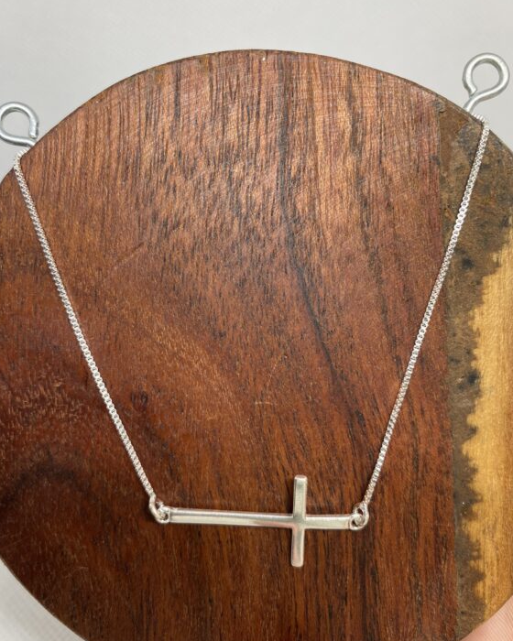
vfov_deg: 60.4
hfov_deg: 50.0
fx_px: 550
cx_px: 260
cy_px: 297
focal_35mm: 29
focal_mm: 4.25
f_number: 1.8
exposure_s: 1/121
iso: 80
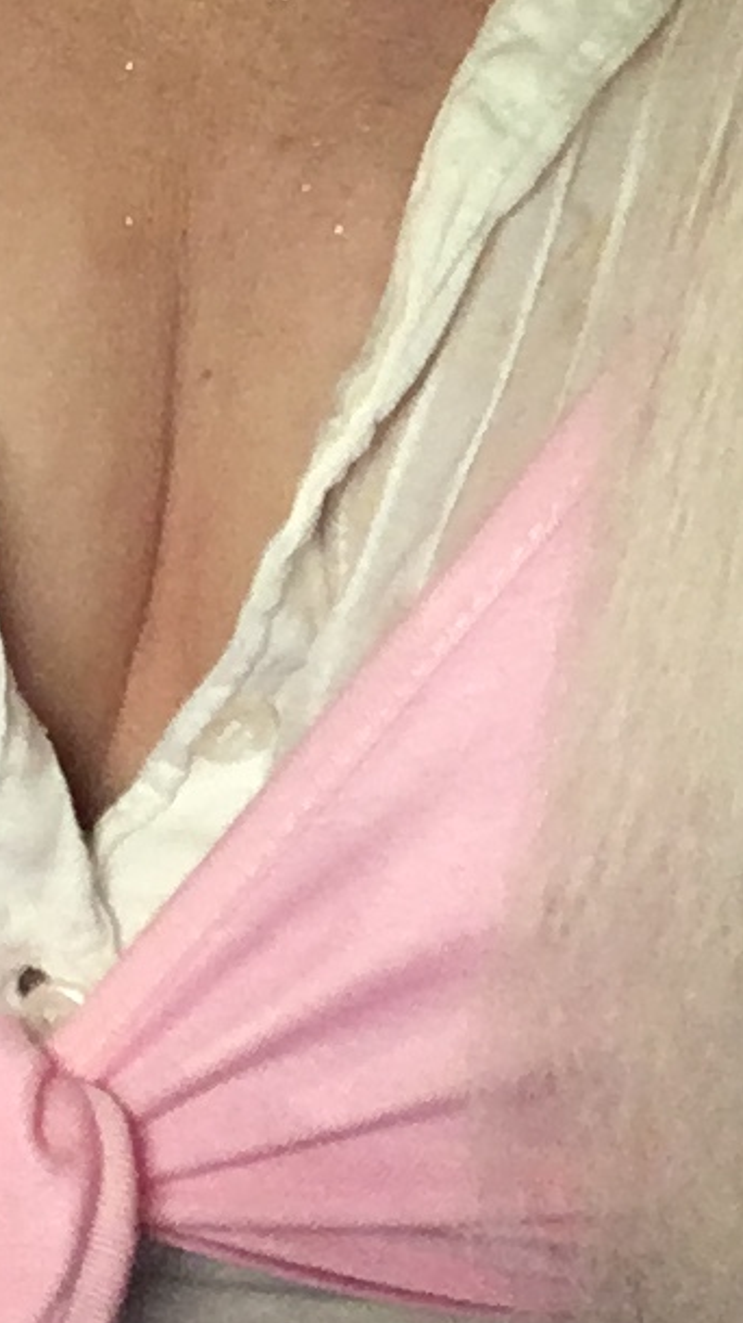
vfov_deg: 29.8
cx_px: 458
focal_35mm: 71
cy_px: 656
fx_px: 2490
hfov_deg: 17.0
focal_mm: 2.15
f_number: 2.4
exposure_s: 1/20
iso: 320
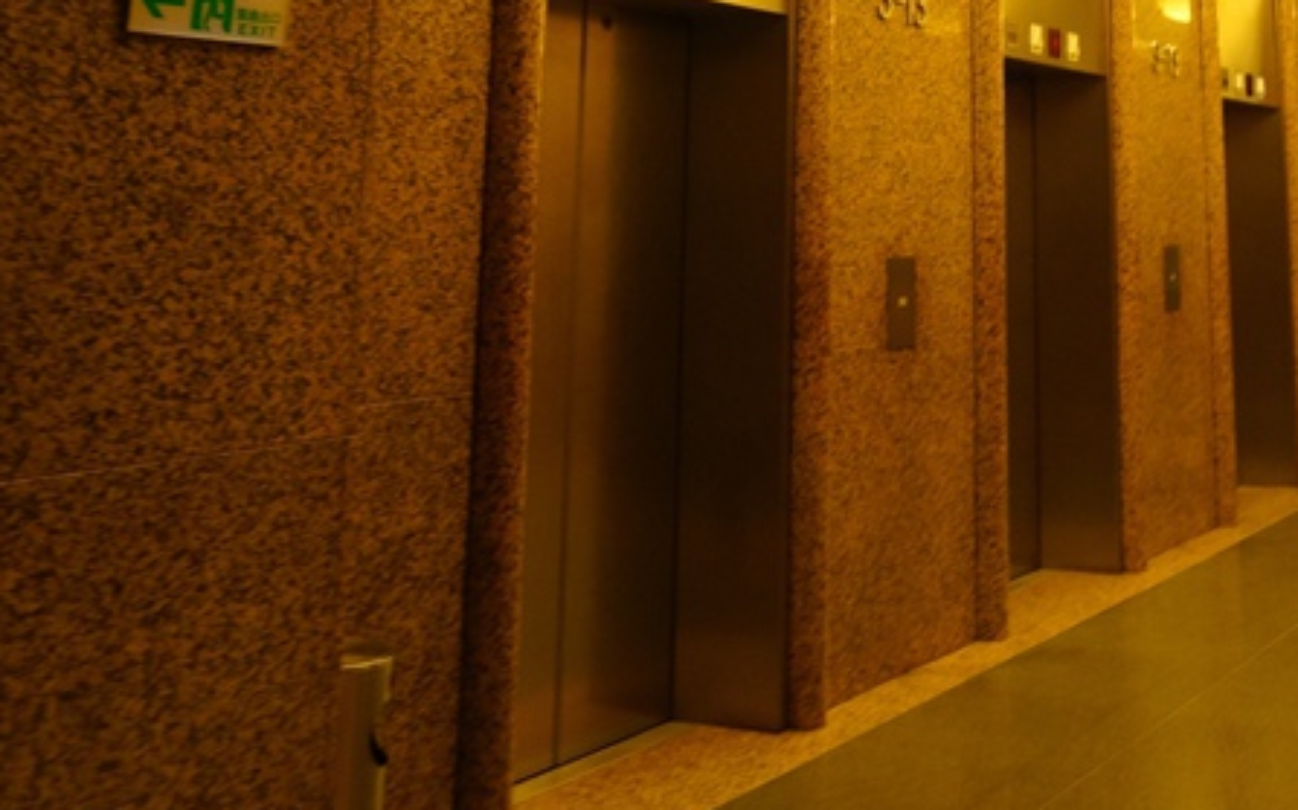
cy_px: -231
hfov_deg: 39.1
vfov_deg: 22.7
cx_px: 874
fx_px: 1803
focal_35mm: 51
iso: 640
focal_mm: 16
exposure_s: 1/60
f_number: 3.5
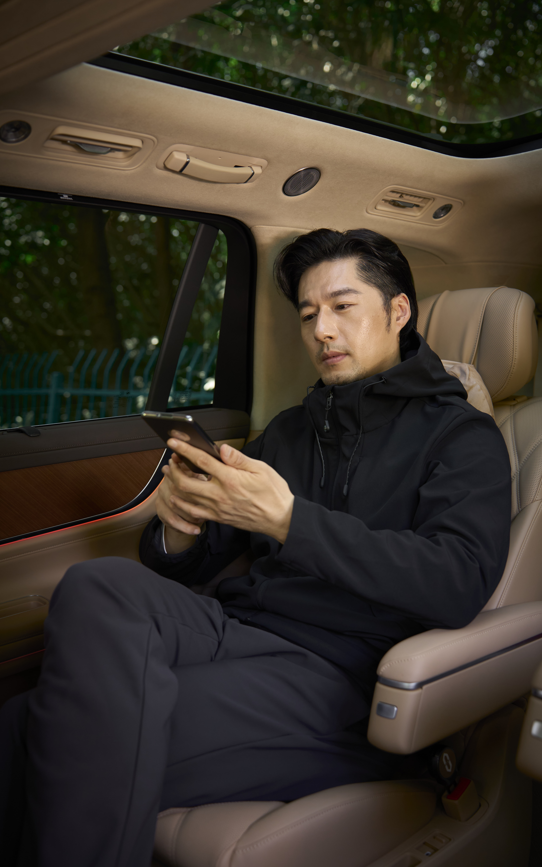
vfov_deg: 51.5
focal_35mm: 38
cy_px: 435
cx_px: 276
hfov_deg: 33.6
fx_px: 898
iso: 640
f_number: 3.2
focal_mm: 37
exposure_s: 1/100
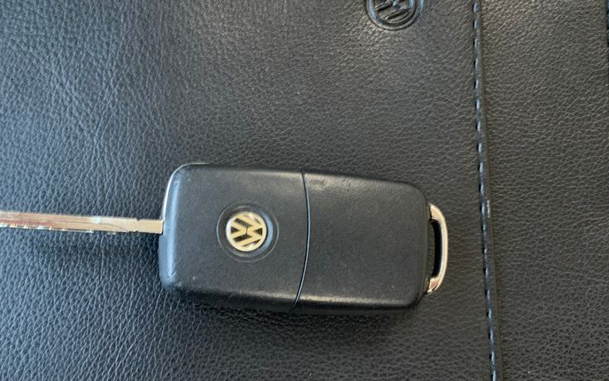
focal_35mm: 41
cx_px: 195
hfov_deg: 47.3
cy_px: 256
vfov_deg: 31.0
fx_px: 680
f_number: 1.8
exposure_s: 1/25
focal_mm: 4.25
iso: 400
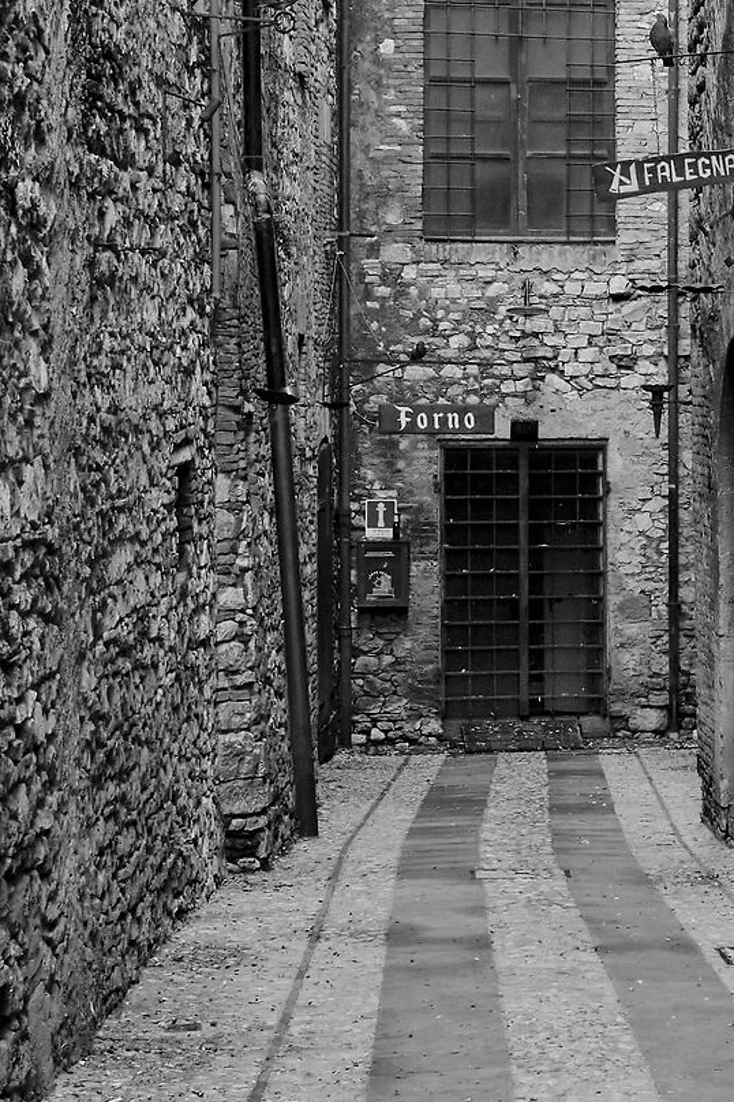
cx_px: 1072
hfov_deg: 12.2
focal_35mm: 107
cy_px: 432
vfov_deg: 19.1
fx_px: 3272
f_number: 10
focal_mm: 24
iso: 3200
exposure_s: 1/60
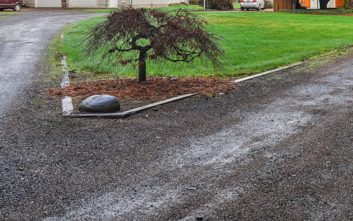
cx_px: 319
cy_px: 7
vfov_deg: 20.1
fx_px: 606
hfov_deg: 31.0
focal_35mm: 63
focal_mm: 30
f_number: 8
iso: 400
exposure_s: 1/60
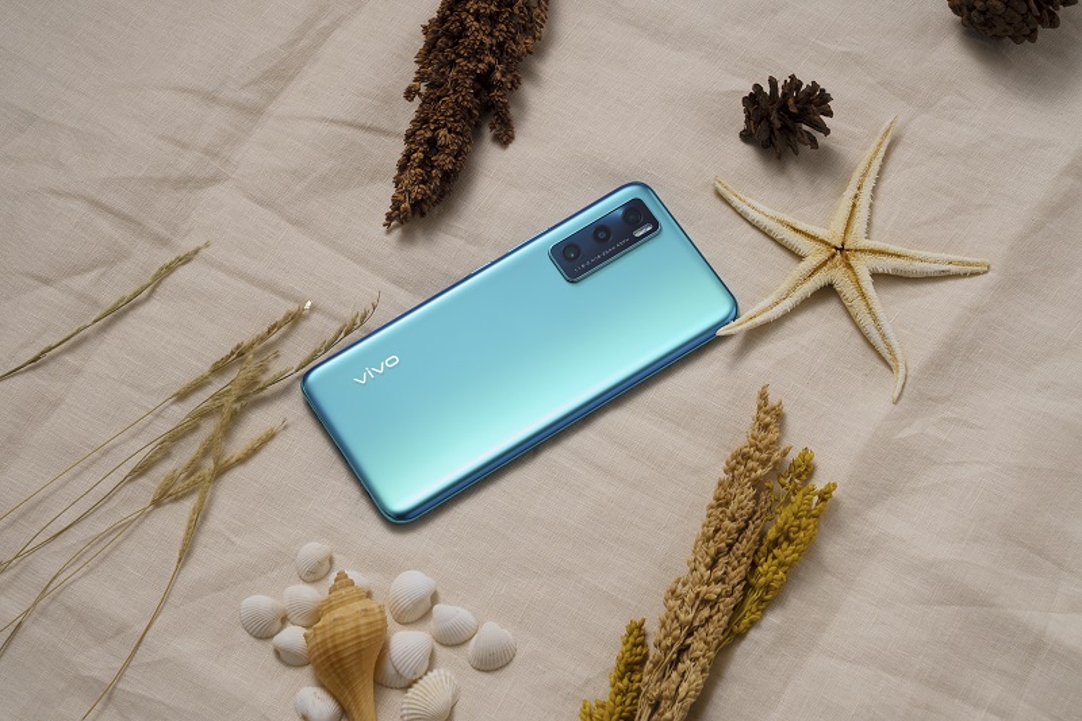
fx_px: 2103
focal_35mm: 70
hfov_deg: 28.8
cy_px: 360
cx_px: 541
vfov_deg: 19.4
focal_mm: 70
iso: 50
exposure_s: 1/125
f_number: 11
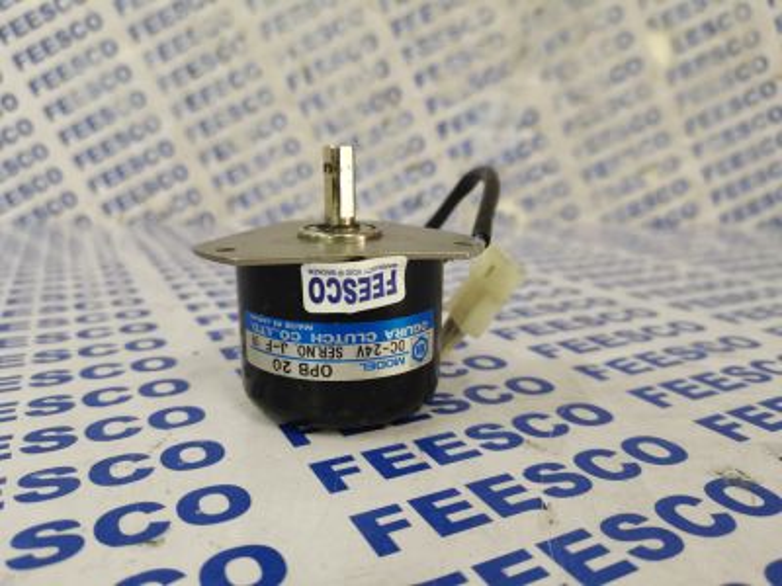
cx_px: 391
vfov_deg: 53.1
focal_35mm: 26
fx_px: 587
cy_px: 293
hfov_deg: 67.3
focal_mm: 5.58
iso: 400
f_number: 1.8
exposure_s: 1/33.3
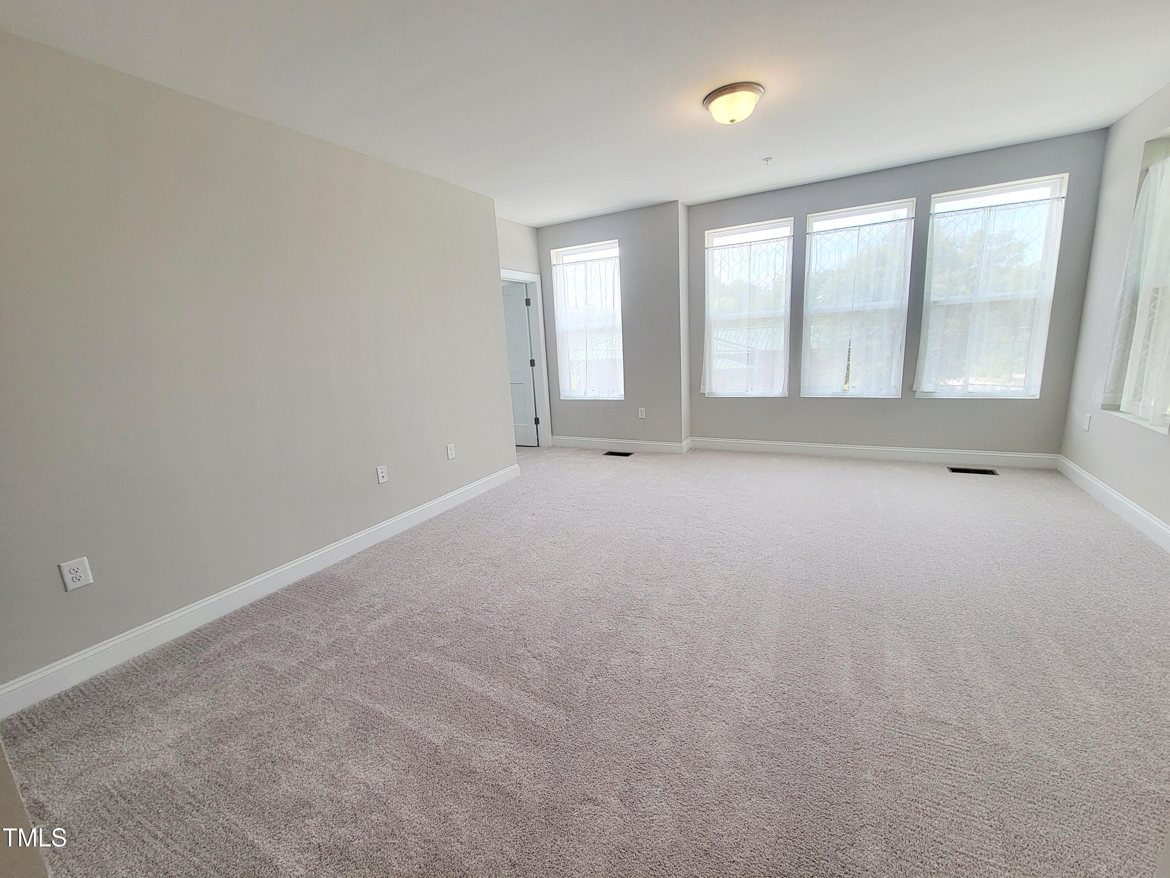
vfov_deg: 89.9
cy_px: 439
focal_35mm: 13
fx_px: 439
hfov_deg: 106.2
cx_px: 585
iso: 100
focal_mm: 2.2
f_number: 2.2
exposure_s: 1/120
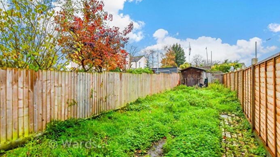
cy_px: 79
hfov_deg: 99.4
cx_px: 141
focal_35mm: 16
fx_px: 119
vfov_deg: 67.1
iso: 320
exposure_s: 1/80
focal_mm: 10
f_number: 8
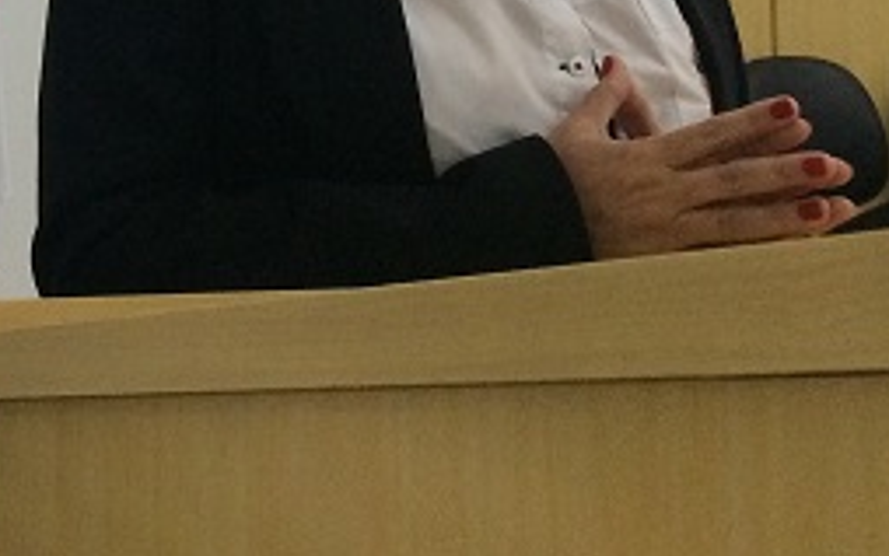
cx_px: -214
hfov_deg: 20.7
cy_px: -241
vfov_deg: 13.4
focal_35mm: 93
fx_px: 2254
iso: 160
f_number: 2.2
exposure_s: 1/30
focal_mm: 4.15
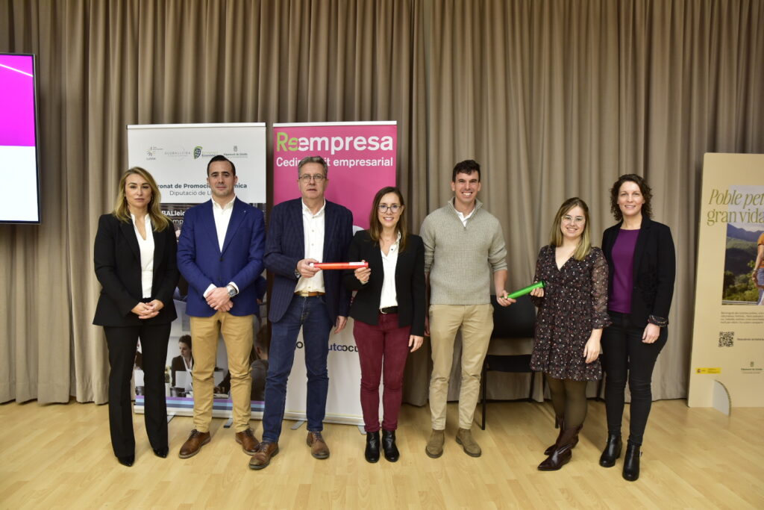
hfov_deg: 73.7
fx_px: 509
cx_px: 382
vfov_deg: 53.1
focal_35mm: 24
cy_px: 255
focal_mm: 24
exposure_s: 1/60
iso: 500
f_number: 3.5
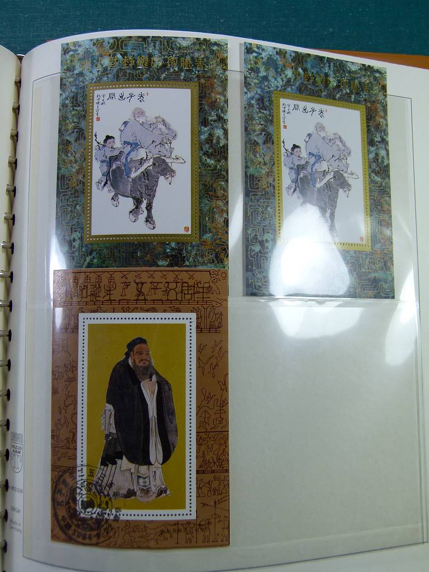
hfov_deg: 41.8
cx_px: 214
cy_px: 286
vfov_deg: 54.0
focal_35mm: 34
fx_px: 562
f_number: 3.2
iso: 100
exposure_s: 1/100
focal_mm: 6.1
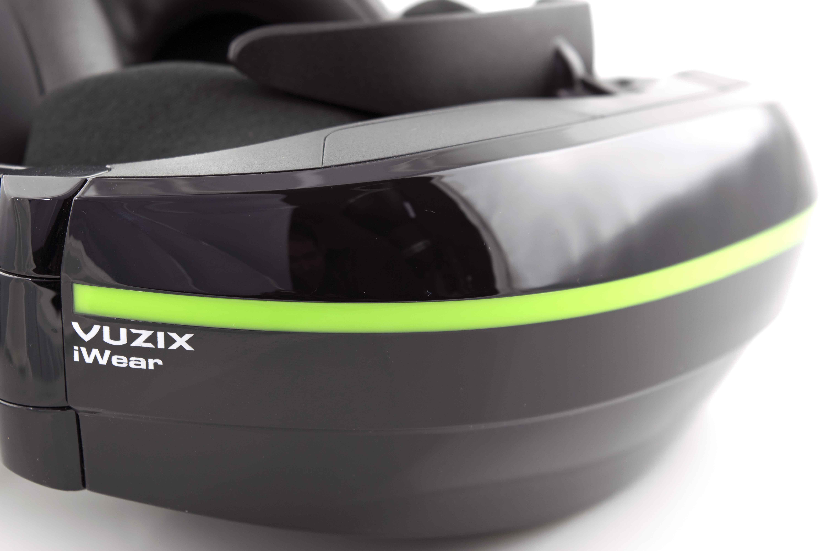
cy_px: 276
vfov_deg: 17.5
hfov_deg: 26.0
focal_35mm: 78
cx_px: 413
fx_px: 1790
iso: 200
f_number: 8
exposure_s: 1/25
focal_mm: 52
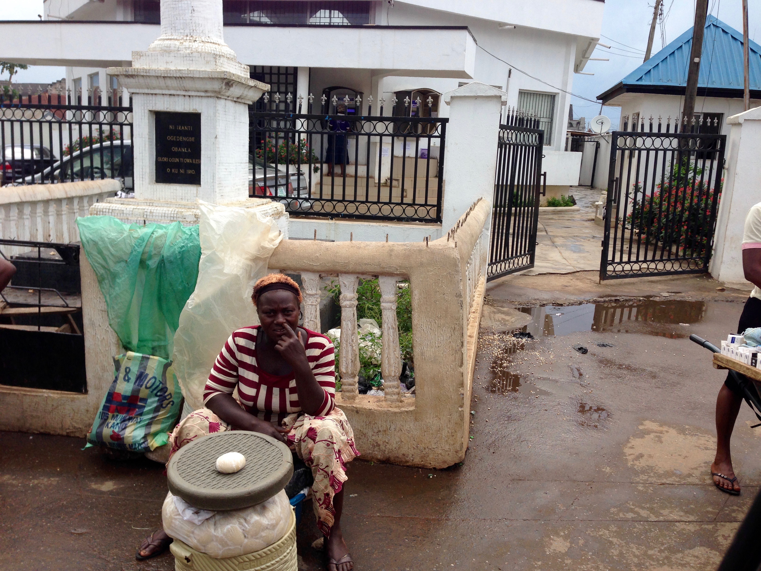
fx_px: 725
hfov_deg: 55.4
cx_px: 380
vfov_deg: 42.9
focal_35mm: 33
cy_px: 286
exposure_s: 1/516
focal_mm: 4.12
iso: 50
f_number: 2.4
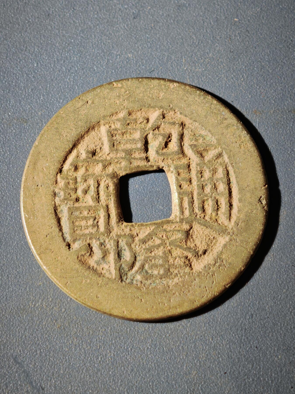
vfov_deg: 17.0
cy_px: 197
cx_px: 148
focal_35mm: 116
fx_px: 1318
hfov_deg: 12.8
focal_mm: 9
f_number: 2
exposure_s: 1/100
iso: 250
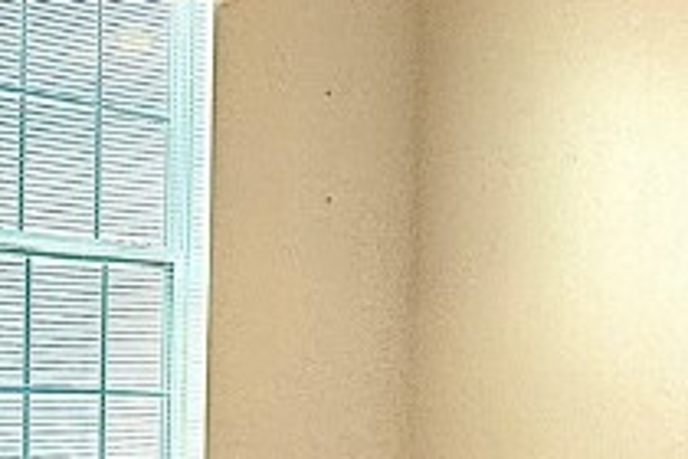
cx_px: 115
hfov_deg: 27.7
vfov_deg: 18.8
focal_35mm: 71
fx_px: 1357
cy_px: 433
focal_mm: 2.22
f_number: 2.2
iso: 200
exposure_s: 1/60
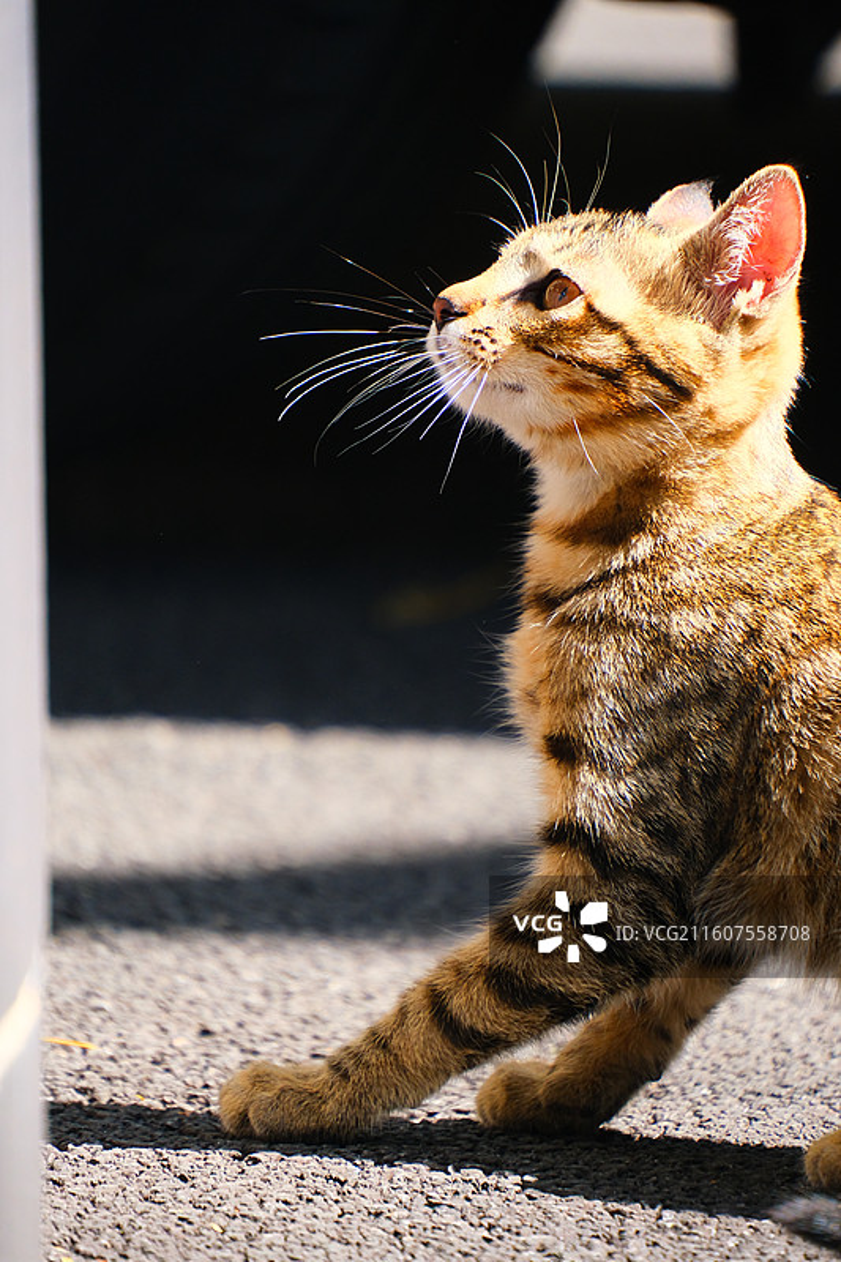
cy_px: 631
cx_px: 420
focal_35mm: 415
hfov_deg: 3.3
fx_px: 14547
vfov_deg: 5.0
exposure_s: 1/500
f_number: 6.3
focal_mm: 276.9
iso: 1000
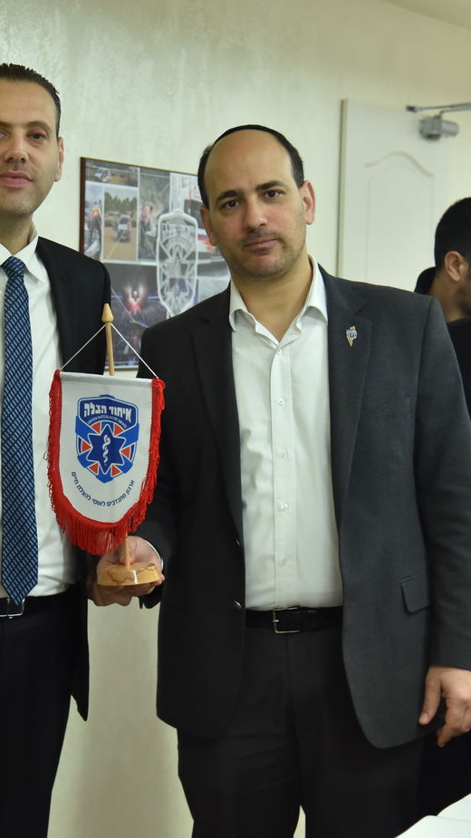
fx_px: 2044
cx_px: 49
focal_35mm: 92
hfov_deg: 13.0
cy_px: 418
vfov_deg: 23.2
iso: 1600
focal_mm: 58
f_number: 4
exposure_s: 1/250
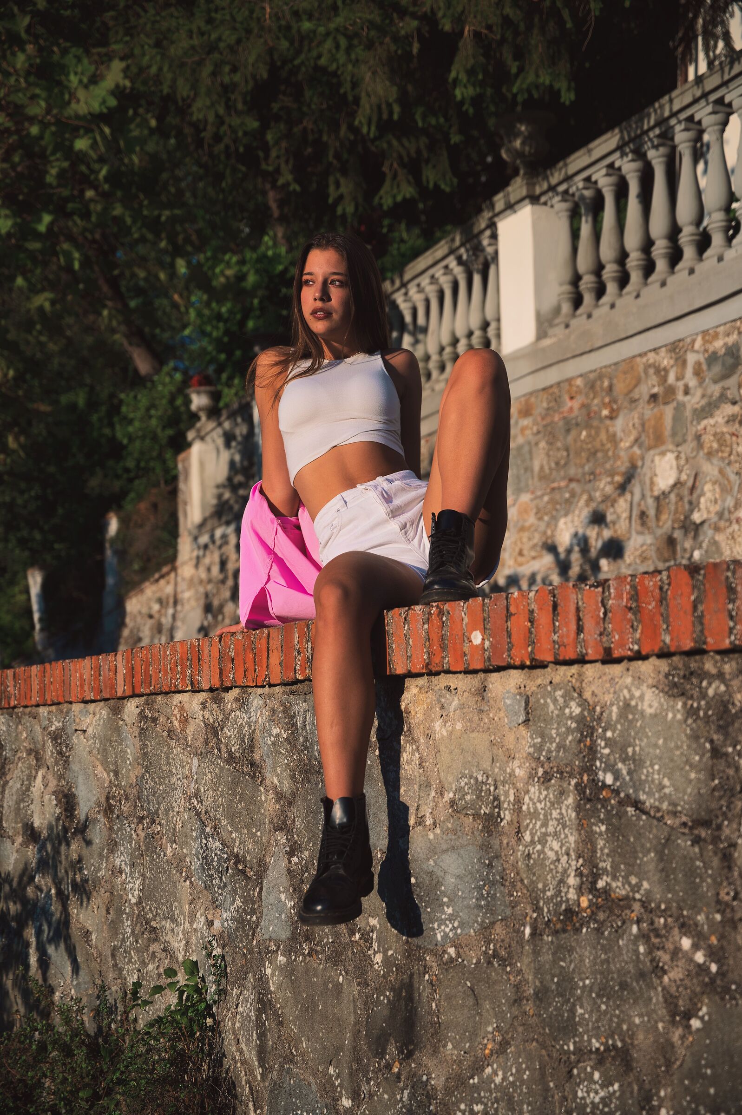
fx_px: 1826
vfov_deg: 34.0
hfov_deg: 23.0
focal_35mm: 59
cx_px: 371
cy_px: 558
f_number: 4
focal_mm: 59
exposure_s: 1/320
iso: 50
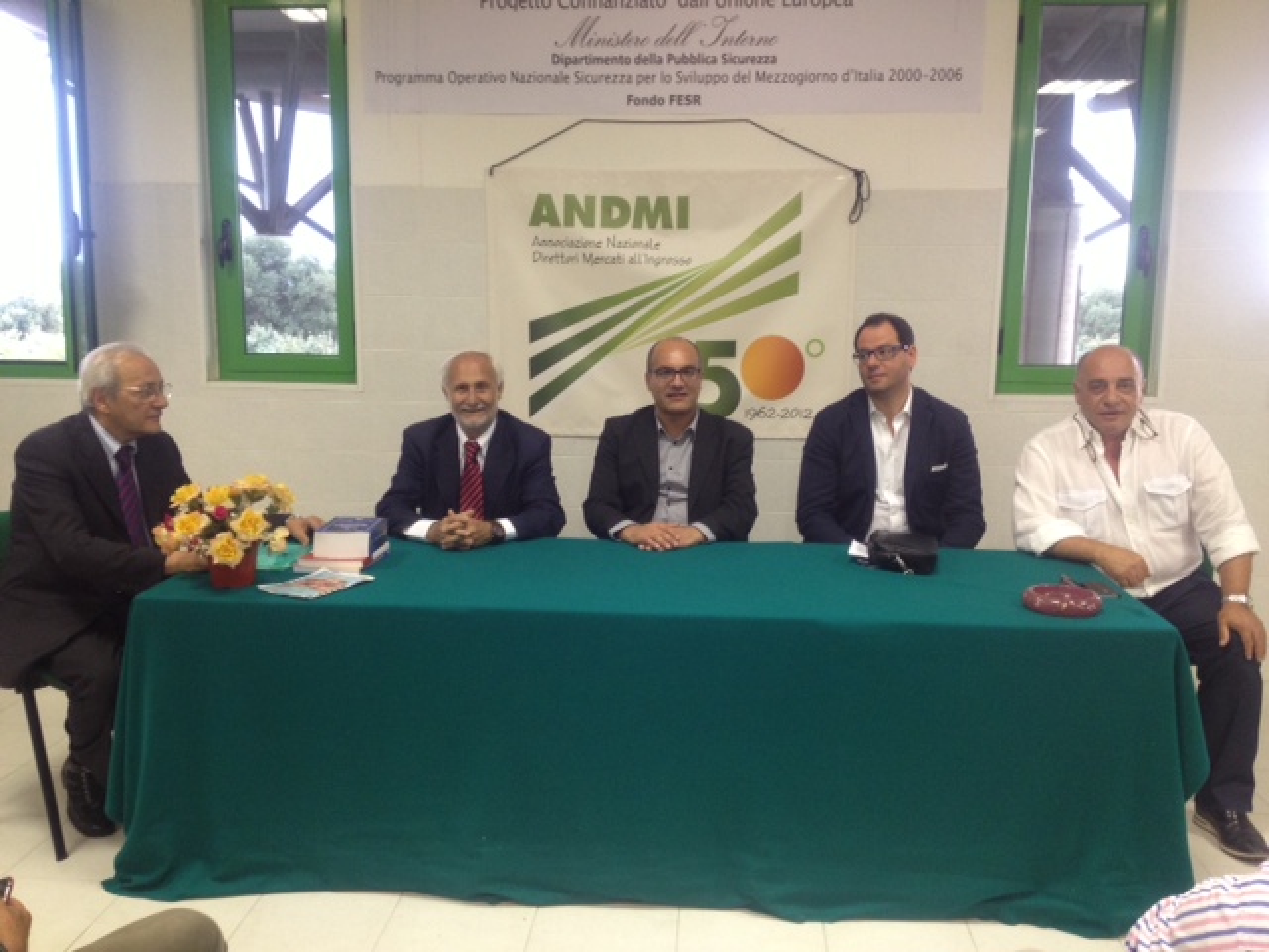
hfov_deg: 52.6
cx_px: 634
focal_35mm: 35
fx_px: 1283
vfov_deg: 40.7
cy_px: 476
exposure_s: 1/20
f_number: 2.4
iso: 125
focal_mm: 4.28
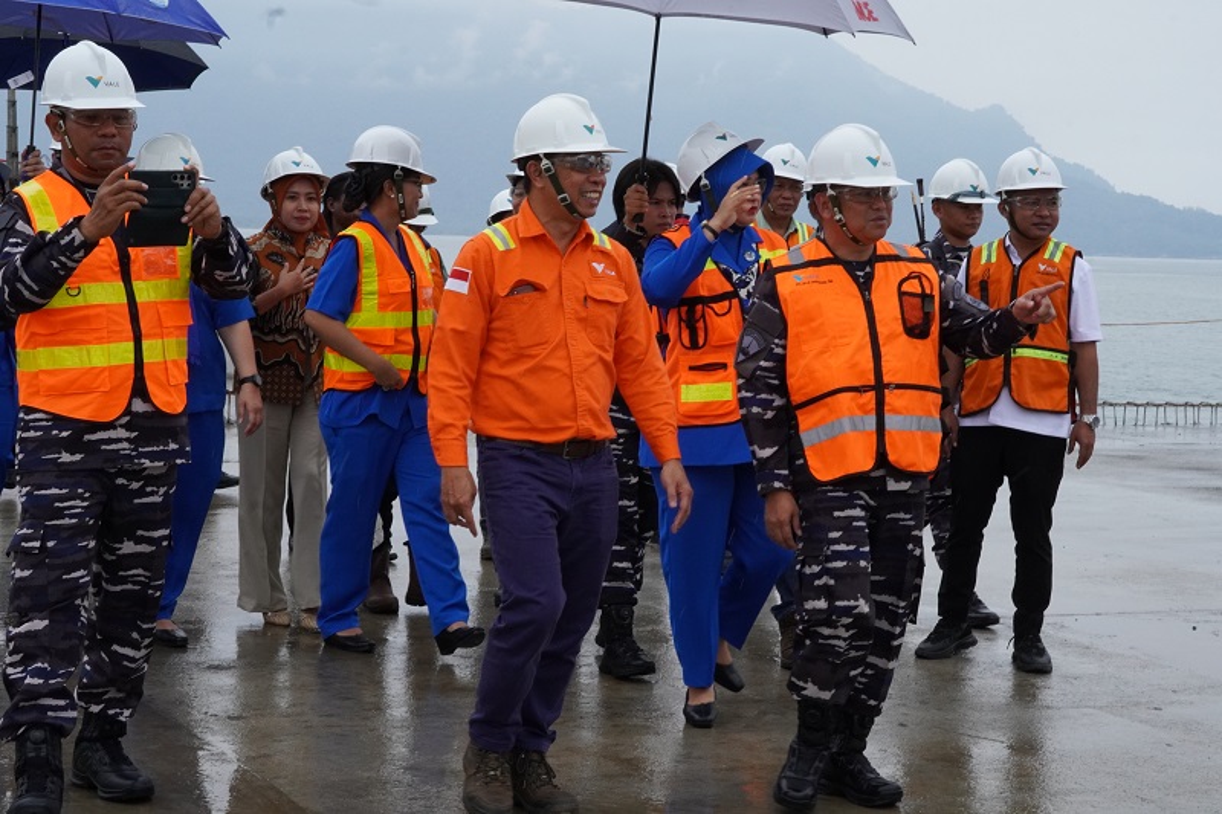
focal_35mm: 72
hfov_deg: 28.1
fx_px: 2443
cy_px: 407
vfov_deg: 18.9
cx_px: 611
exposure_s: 1/320
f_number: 22
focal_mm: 48
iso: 1600
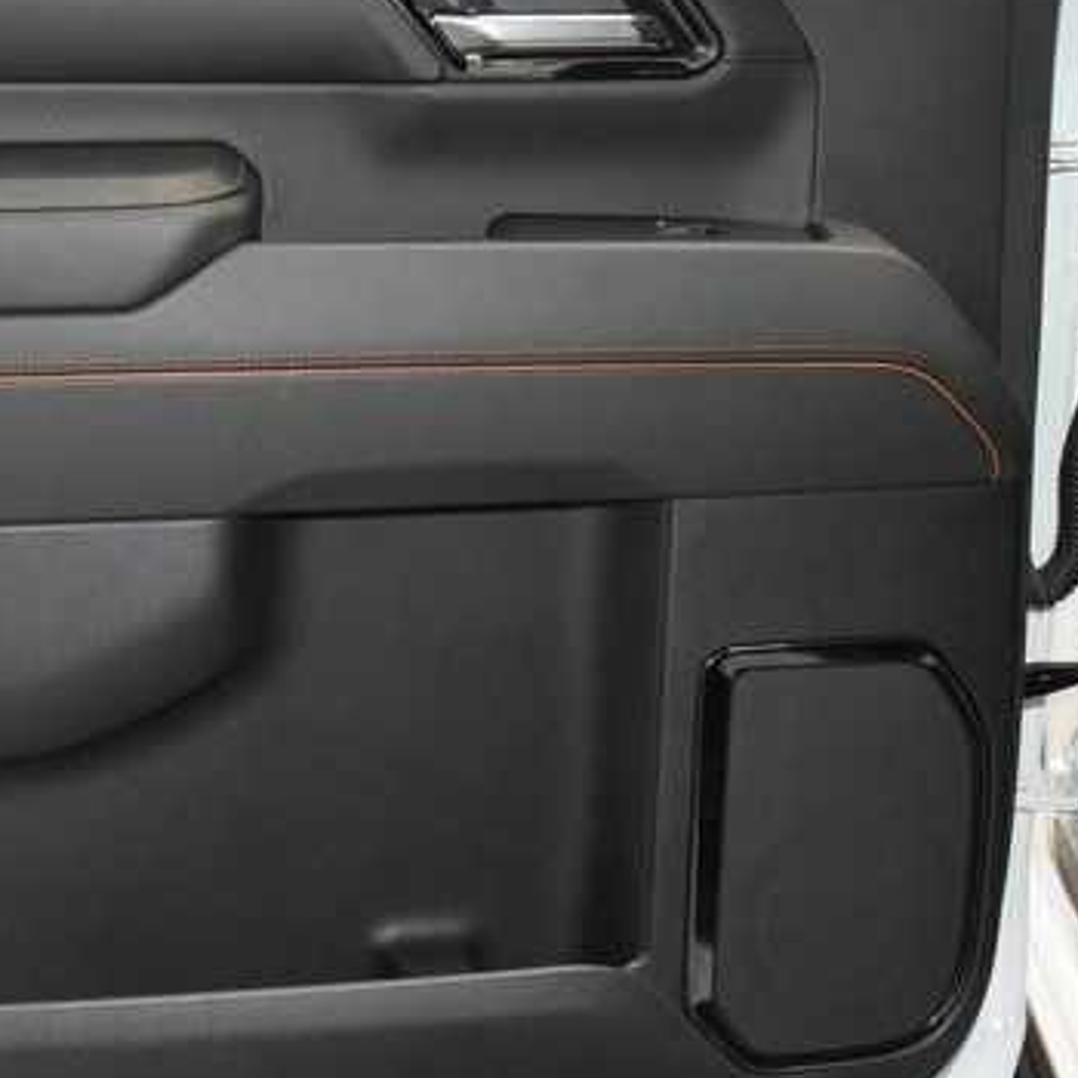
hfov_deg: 30.2
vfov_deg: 30.5
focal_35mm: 56
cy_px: 491
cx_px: 311
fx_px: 1973
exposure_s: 1/125
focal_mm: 24
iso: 2800
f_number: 3.8
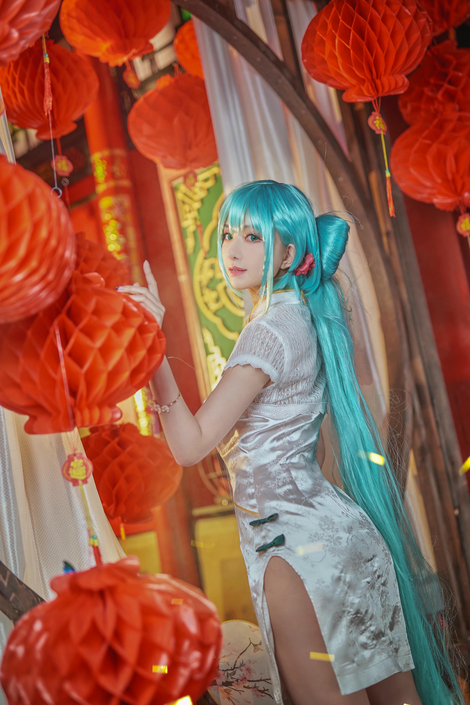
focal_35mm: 50
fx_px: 979
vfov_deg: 39.6
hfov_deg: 27.0
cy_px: 352
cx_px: 235
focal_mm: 50
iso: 100
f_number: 1.8
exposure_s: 1/250
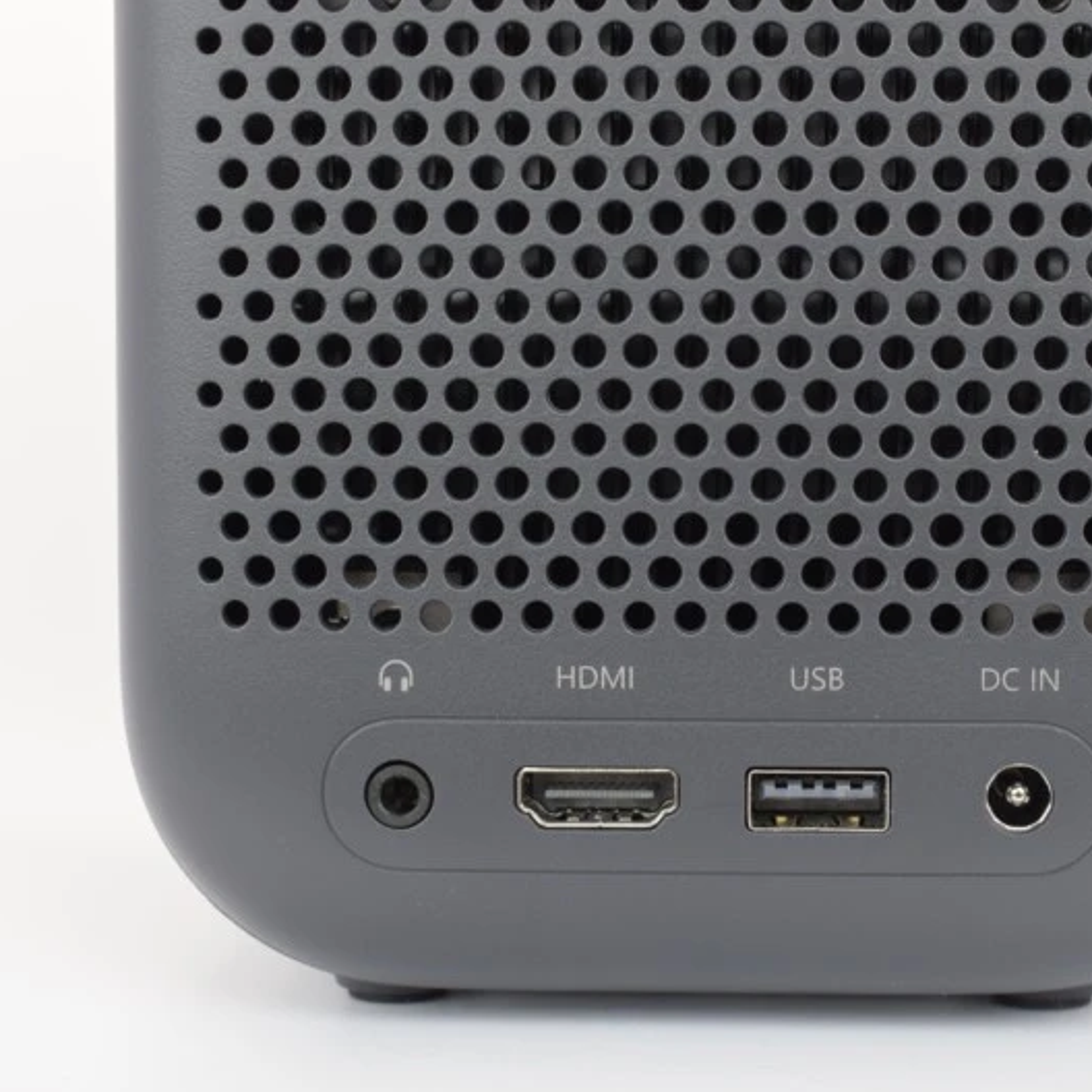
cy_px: 547
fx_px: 2414
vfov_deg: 25.5
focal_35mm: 68
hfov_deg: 25.4
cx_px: 724
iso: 640
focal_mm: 35
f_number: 9
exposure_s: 1/100
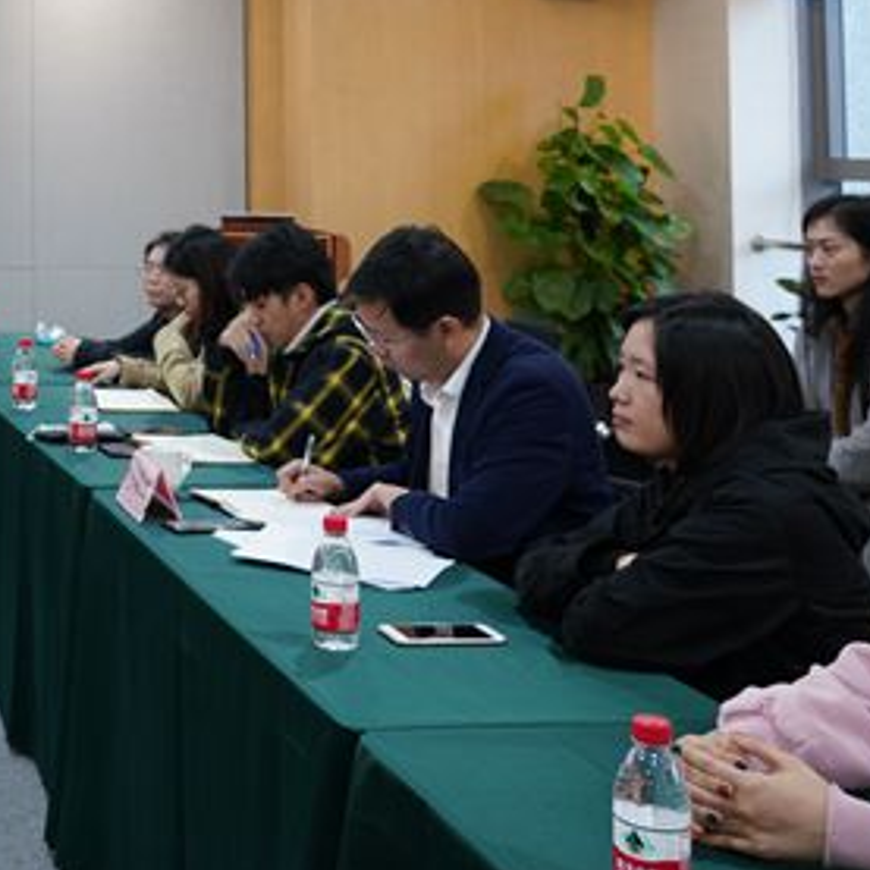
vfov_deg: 27.9
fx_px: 1678
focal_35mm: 59
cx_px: -192
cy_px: 66
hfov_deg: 25.8
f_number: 4
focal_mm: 24
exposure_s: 1/30
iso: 800
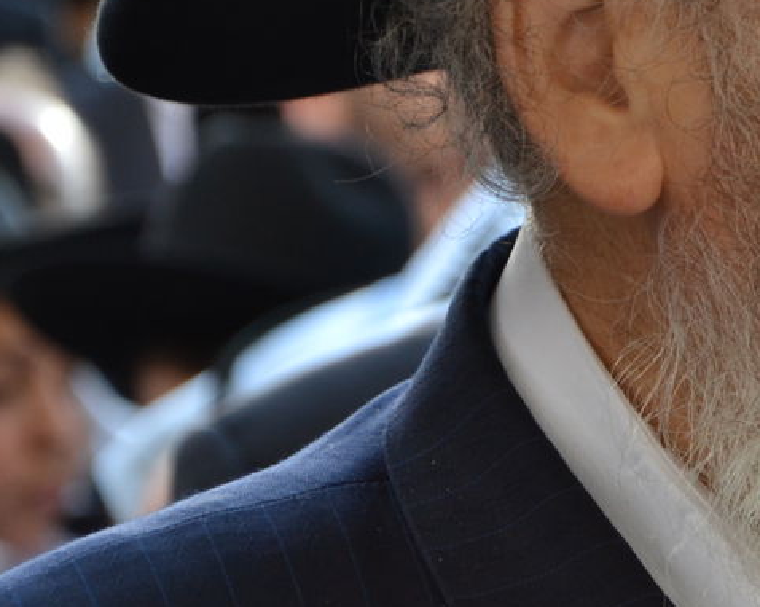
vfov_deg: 4.4
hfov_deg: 5.5
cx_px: 1010
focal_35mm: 351
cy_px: 210
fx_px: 7899
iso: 400
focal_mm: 85
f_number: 5.6
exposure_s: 1/100
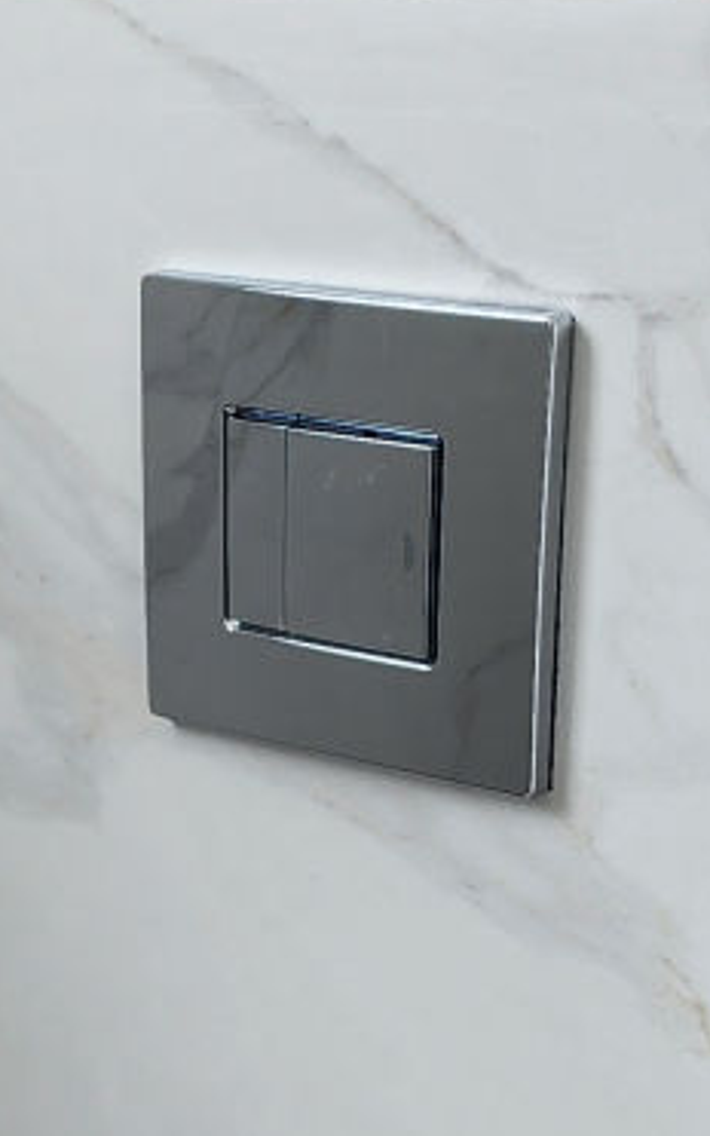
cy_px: 1987
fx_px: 3188
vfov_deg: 17.0
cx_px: 52
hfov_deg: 12.6
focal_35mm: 103
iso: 80
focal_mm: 6.4
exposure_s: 1/180
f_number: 1.8
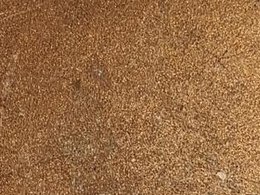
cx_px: 162
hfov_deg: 15.3
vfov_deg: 10.7
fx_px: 969
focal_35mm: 129
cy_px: 368
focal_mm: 2.32
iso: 125
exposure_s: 1/100
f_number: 2
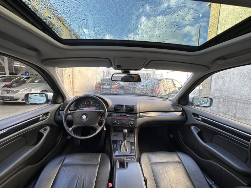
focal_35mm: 14
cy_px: 94
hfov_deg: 102.1
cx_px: 126
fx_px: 102
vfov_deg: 85.7
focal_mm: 2.22
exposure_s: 1/99
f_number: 2.2
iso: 50
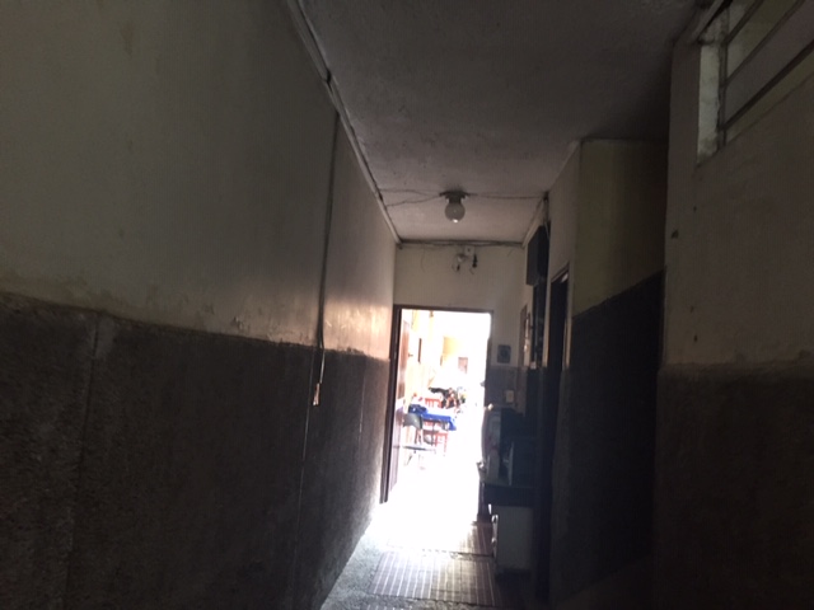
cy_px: 305
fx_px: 682
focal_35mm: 29
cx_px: 407
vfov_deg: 48.2
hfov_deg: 61.7
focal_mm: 4.15
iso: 250
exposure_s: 1/24
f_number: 2.2
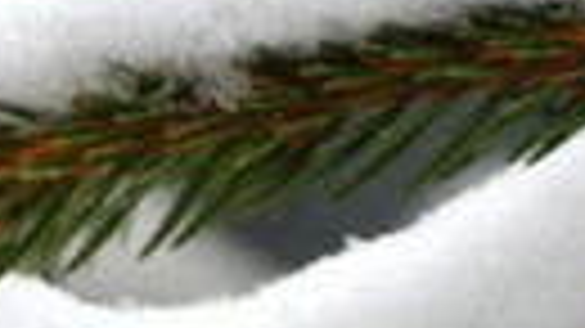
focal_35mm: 1233
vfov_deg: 1.0
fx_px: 19118
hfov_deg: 1.8
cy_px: 732
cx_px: 144
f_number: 5.6
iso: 800
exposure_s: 1/40
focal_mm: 200
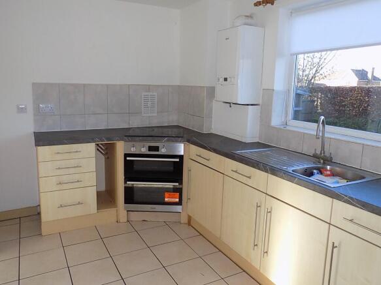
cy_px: 142
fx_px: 297
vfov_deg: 51.3
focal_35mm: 27
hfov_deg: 65.3
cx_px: 190
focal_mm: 4.8
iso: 80
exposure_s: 1/50
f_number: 3.2
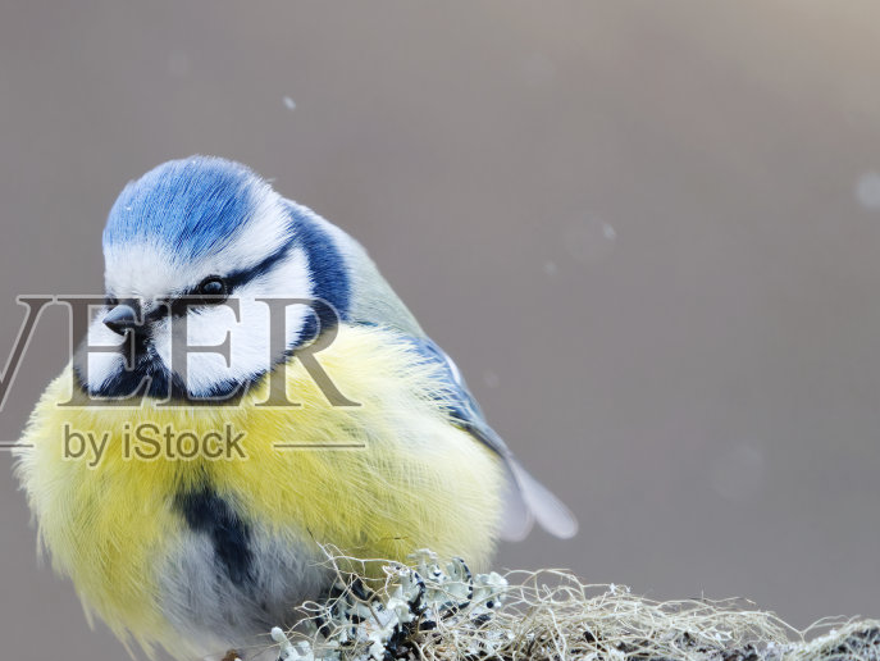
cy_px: 384
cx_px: 152
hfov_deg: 1.0
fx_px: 51201
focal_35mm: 2013
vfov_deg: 0.7
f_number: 6.3
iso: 900
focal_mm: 600
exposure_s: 1/640
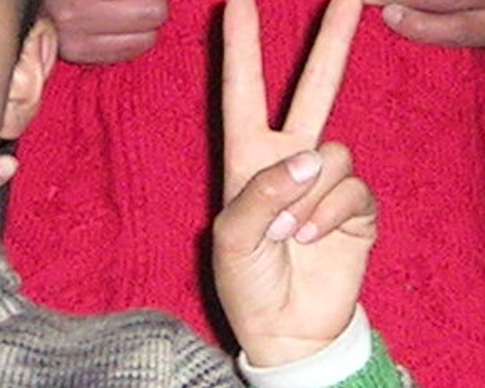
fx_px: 3459
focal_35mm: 241
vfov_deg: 6.4
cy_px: 99
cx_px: 450
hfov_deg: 8.0
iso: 180
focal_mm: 5.4
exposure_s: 1/60.1
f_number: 2.8
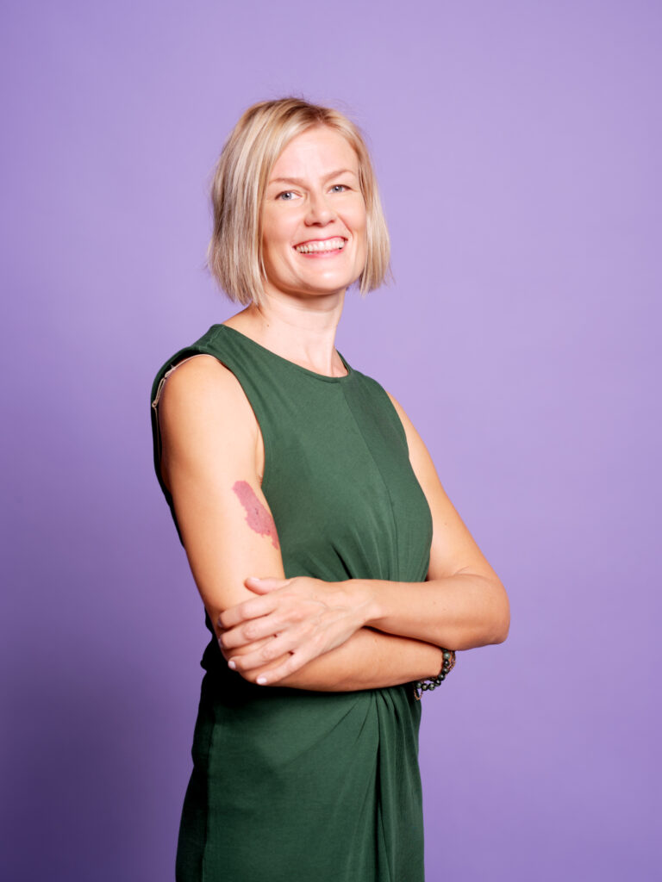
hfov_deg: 23.3
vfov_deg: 30.7
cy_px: 441
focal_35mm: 63
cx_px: 331
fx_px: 1606
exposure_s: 1/125
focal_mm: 80
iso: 200
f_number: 4
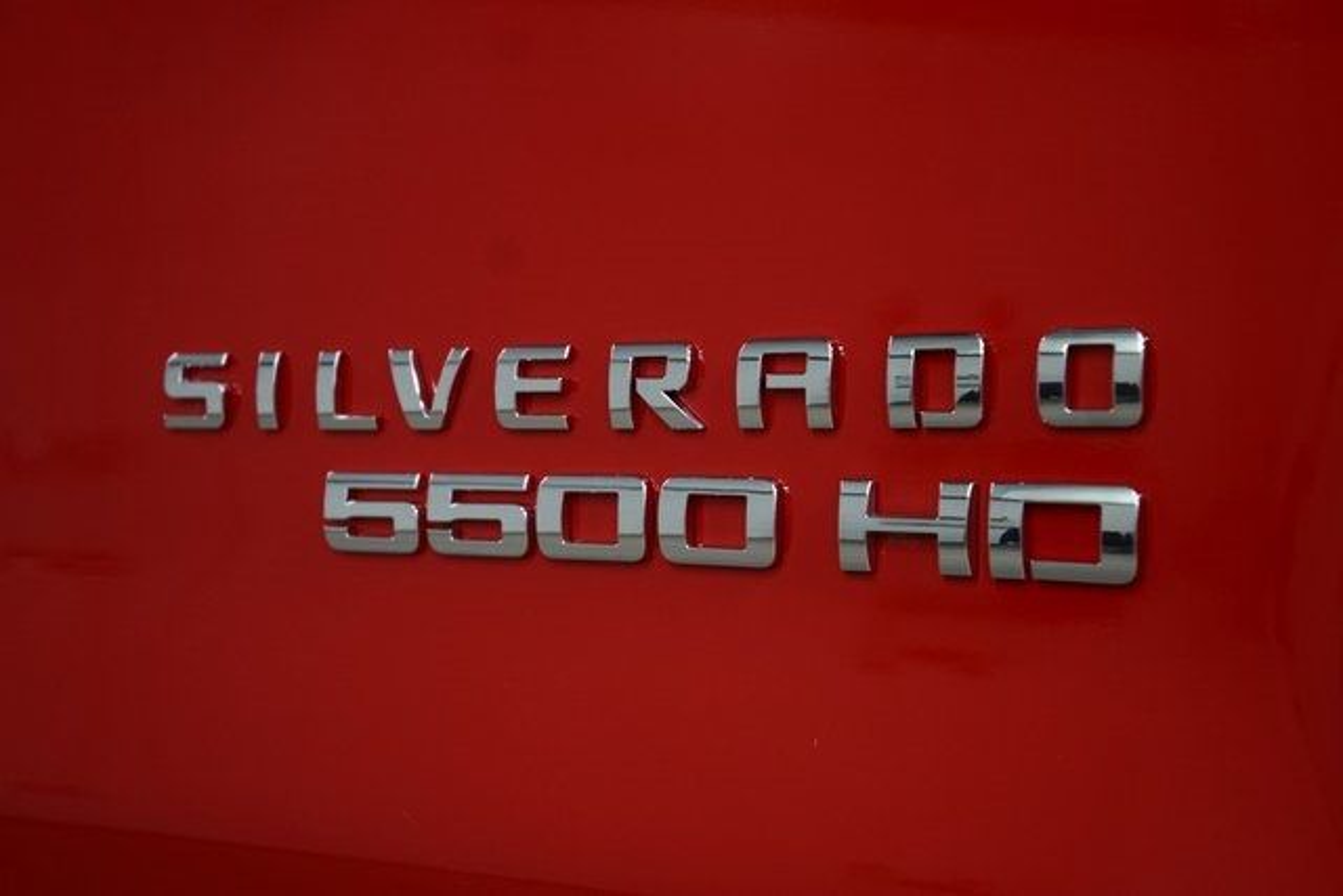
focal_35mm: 75
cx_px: 672
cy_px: 448
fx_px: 2798
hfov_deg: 27.0
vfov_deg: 18.2
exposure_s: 1/60
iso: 1600
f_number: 5
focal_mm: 50
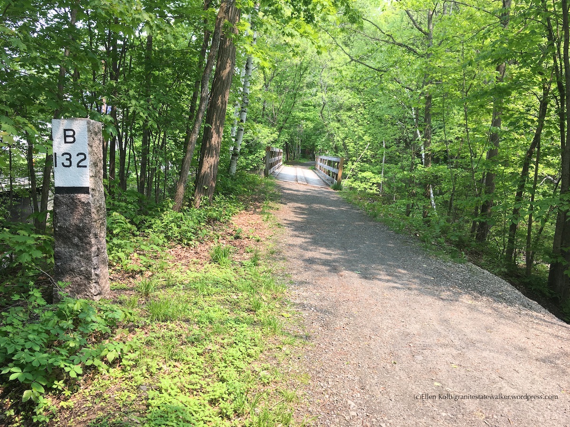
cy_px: 214
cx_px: 285
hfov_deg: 61.7
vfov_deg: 48.2
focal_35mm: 29
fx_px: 478
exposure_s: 1/287
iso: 25
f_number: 2.2
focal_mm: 4.15
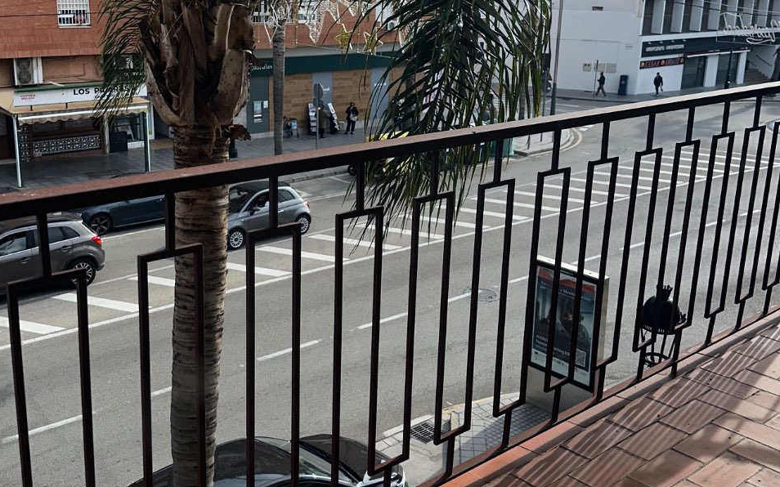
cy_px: 188
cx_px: 371
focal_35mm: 40
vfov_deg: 31.9
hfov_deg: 49.3
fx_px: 850
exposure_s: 1/3472
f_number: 1.78
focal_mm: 6.86
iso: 50
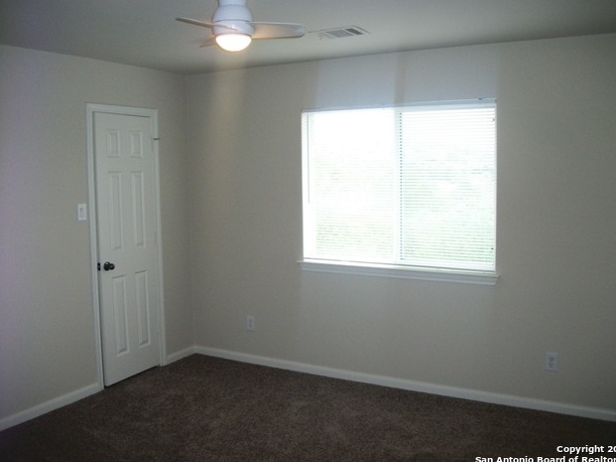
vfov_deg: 42.9
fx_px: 587
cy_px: 228
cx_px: 316
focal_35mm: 33
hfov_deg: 55.4
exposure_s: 1/60
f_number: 2.9
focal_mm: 5.7
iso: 160
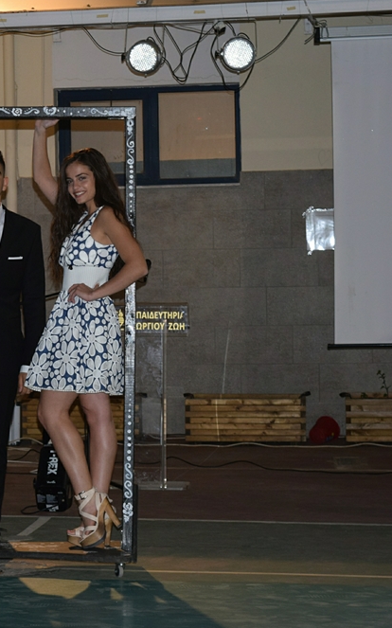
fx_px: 2053
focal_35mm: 120
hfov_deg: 10.8
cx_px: -56
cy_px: 314
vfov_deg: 17.4
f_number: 5.6
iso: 800
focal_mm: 52
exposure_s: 1/60
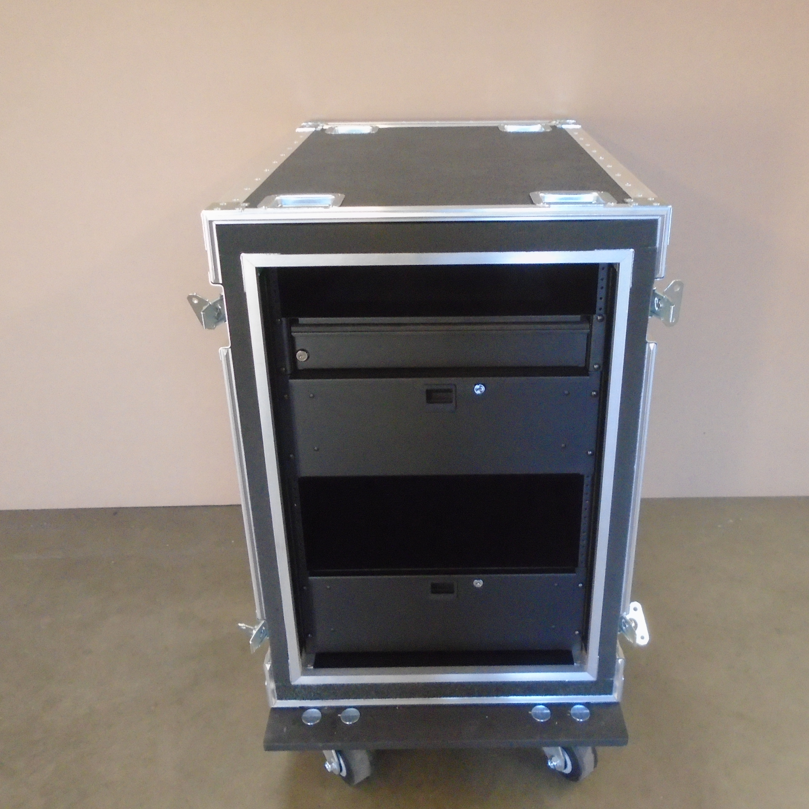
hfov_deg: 52.4
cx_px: 450
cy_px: 407
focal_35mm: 31
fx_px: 820
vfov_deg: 52.5
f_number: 3.2
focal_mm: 4.6
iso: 640
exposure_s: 1/20
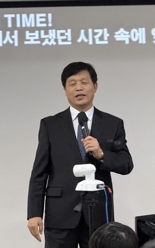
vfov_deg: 12.5
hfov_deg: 7.9
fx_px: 1129
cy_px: 121
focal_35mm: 167
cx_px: 65
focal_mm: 9
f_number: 2.8
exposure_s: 1/60
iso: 320
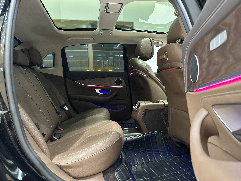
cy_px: 87
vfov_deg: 54.9
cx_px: 120
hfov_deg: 69.4
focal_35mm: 25
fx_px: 174
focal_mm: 6.86
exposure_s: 1/46
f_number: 1.78
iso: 800
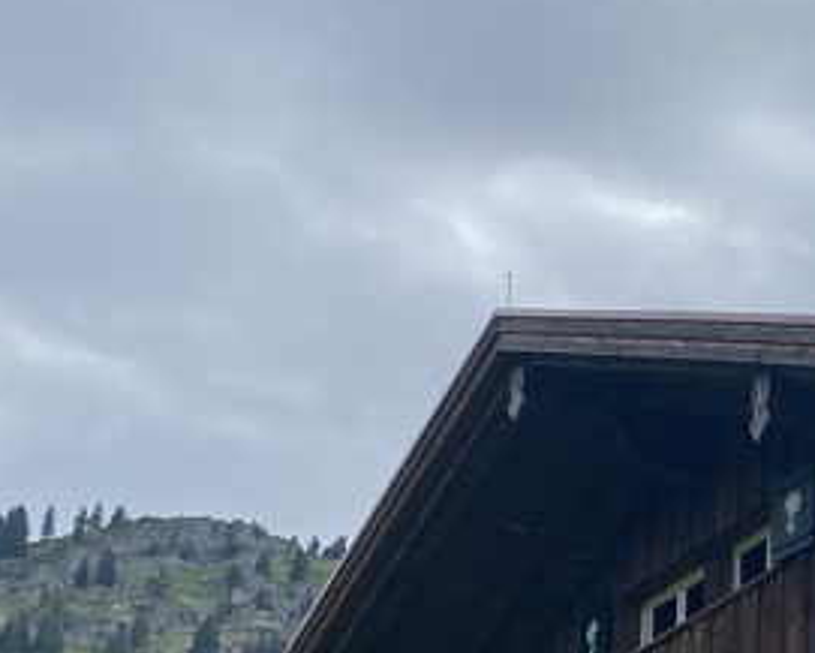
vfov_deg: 14.8
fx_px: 2316
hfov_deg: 16.5
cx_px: 1483
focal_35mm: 96
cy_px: 1017
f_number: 1.8
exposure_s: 1/2571
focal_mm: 4.25
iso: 32
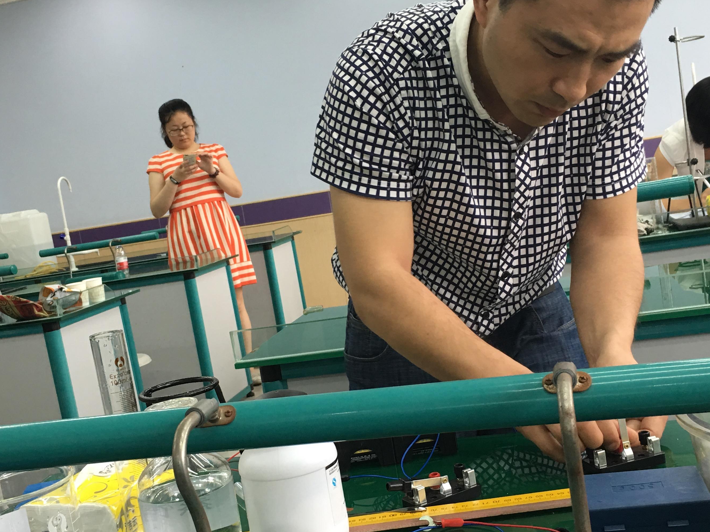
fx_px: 903
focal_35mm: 44
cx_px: 357
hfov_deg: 42.9
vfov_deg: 32.8
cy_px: 305
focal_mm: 4.15
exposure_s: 1/17
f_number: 2.2
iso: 40
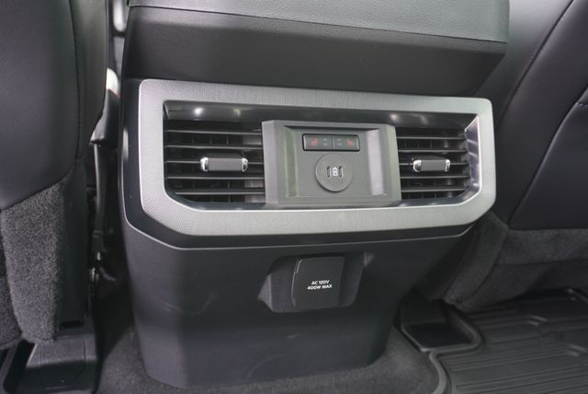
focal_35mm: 28
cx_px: 294
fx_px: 466
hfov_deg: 64.5
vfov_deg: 45.8
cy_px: 197
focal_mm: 19
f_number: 4
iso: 500
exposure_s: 1/60
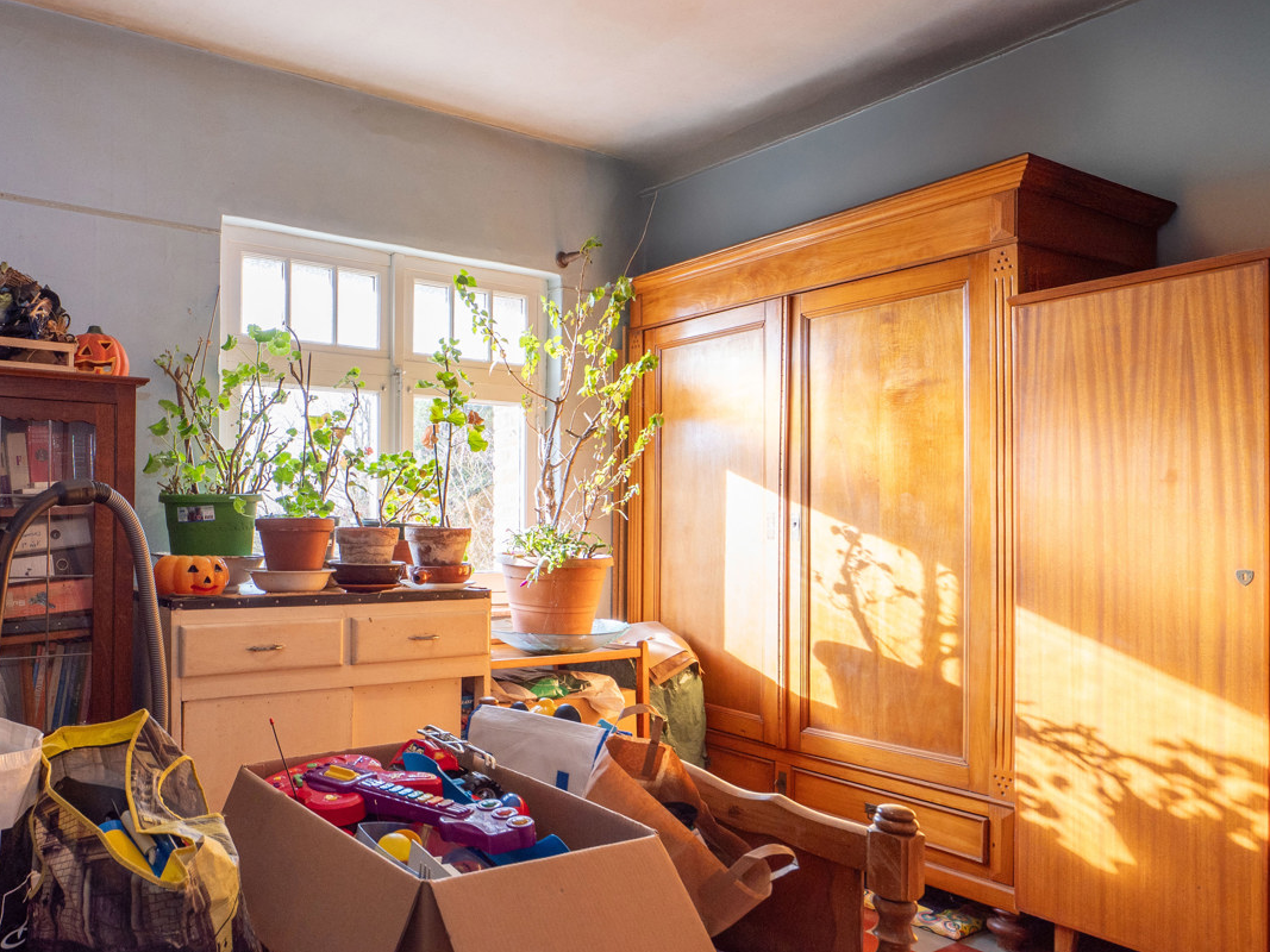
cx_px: 349
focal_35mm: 24
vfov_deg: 56.7
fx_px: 880
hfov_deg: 67.9
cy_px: 522
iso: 200
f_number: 4
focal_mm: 8
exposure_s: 1/60
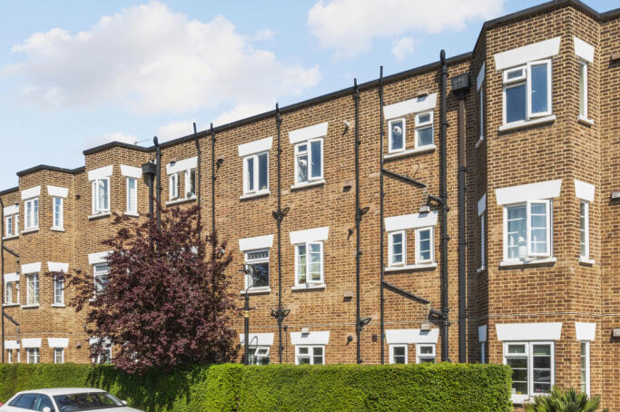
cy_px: 251
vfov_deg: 58.8
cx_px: 298
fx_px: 361
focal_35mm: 21
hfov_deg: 81.2
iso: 200
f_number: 16
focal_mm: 14
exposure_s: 1/100
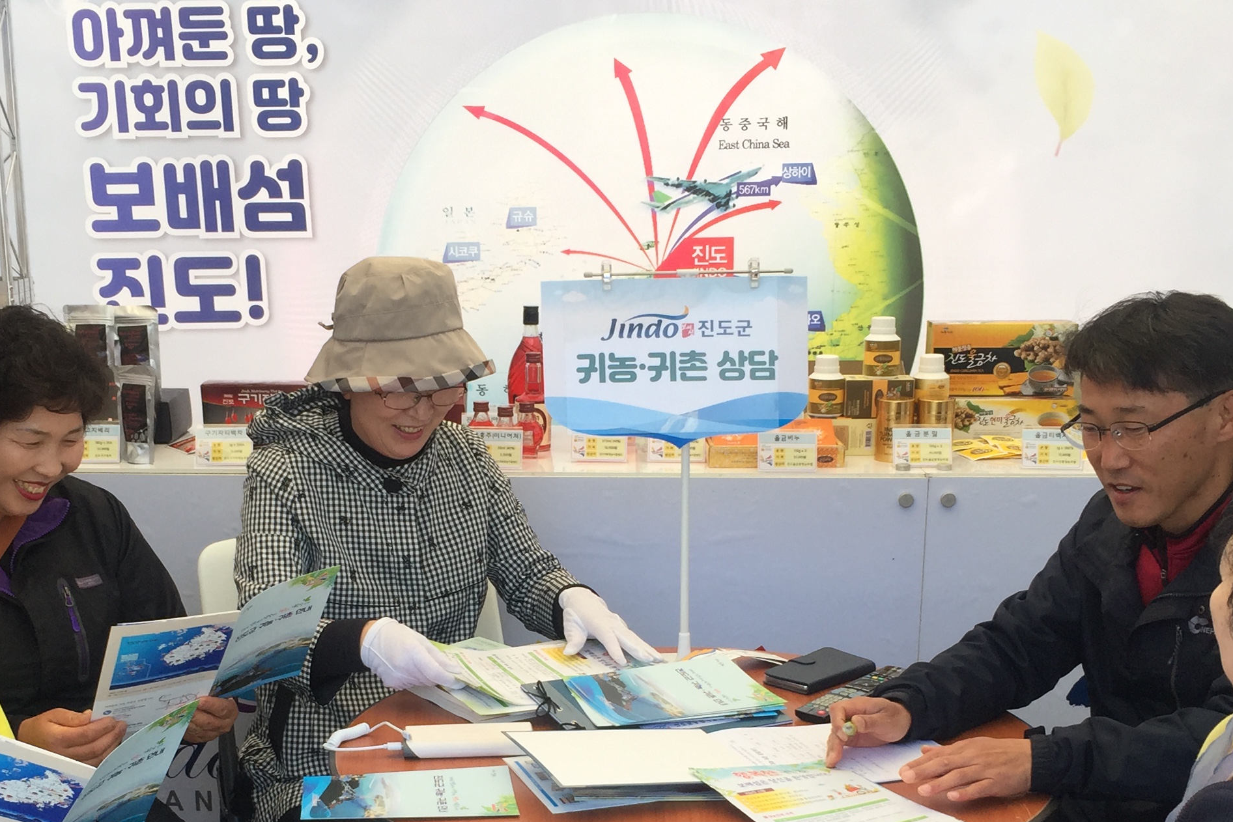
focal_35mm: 52
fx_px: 1781
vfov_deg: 25.4
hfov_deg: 38.1
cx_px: 504
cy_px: 688
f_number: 2.2
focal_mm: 4.15
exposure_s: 1/373
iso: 32
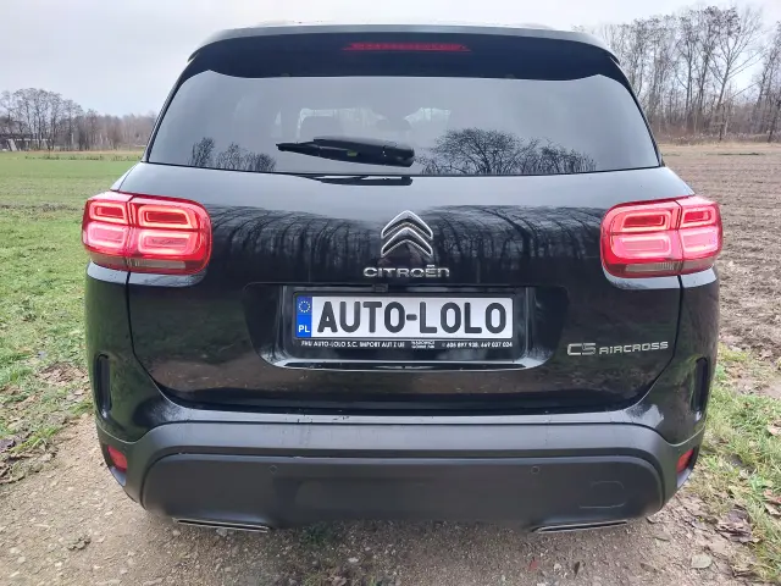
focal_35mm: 30
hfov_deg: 60.0
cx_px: 390
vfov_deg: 46.8
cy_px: 293
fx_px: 677
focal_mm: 4.6
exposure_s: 1/50
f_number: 1.8
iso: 50
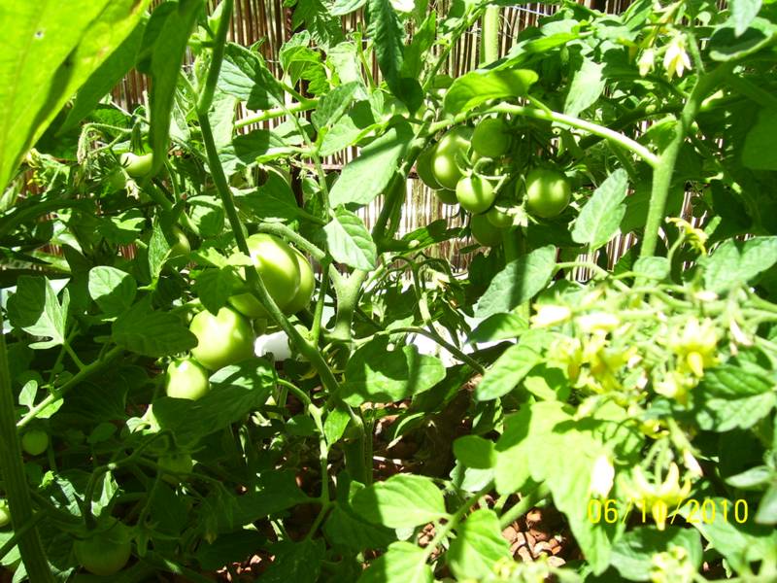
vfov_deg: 34.3
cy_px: 292
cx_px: 388
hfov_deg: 44.8
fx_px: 943
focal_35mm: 42
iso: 80
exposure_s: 1/500
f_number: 3
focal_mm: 7
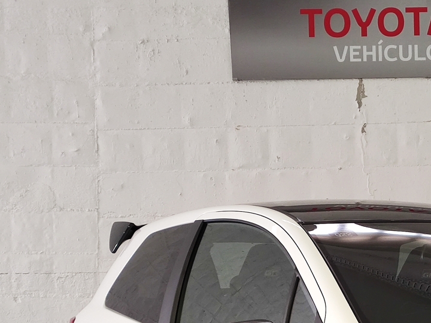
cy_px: 385
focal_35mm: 96
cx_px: 443
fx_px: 1195
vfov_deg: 14.9
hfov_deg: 19.8
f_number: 1.75
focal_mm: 4.75
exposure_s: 1/50
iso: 874
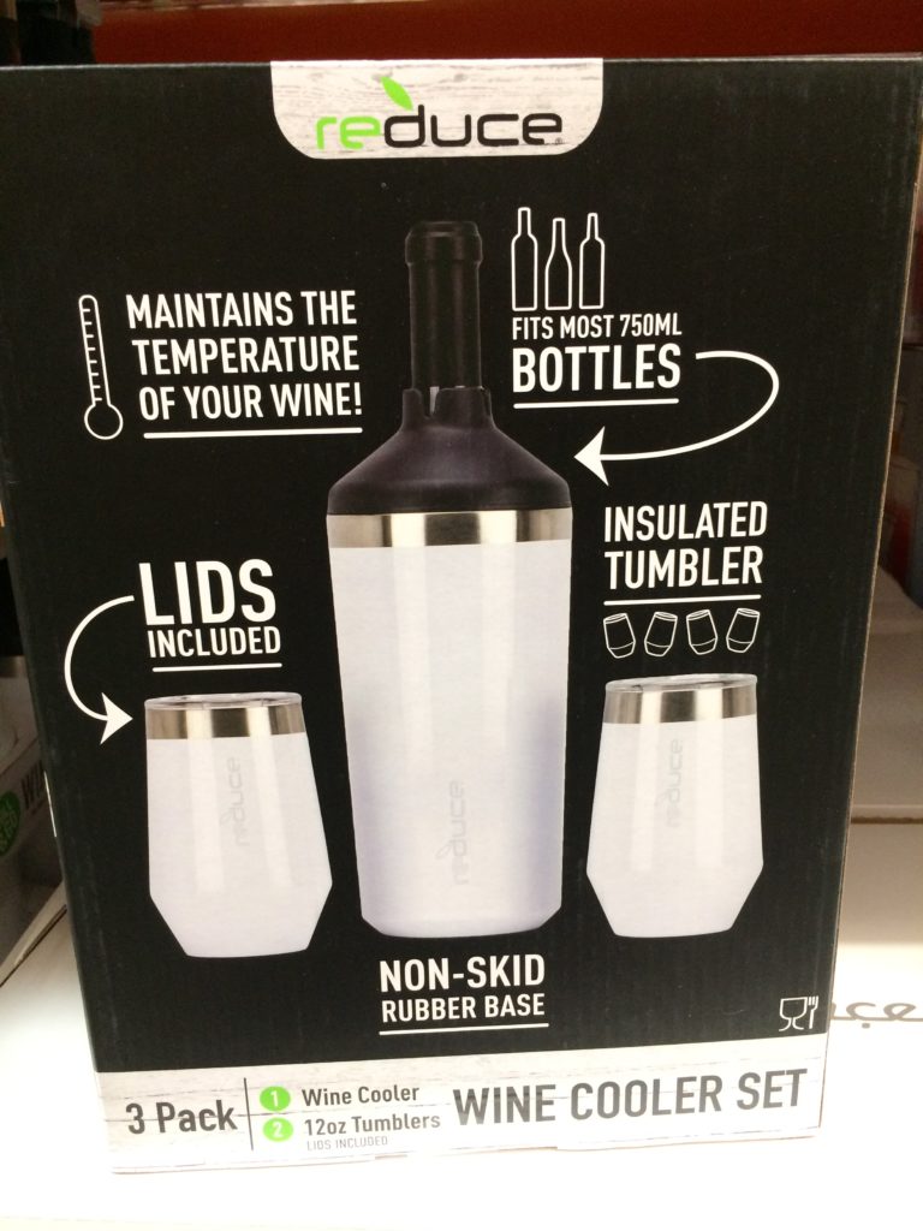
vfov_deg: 61.7
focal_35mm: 29
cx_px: 462
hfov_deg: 48.2
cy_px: 616
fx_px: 1031
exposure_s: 1/30
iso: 160
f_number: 2.2
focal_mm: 4.15
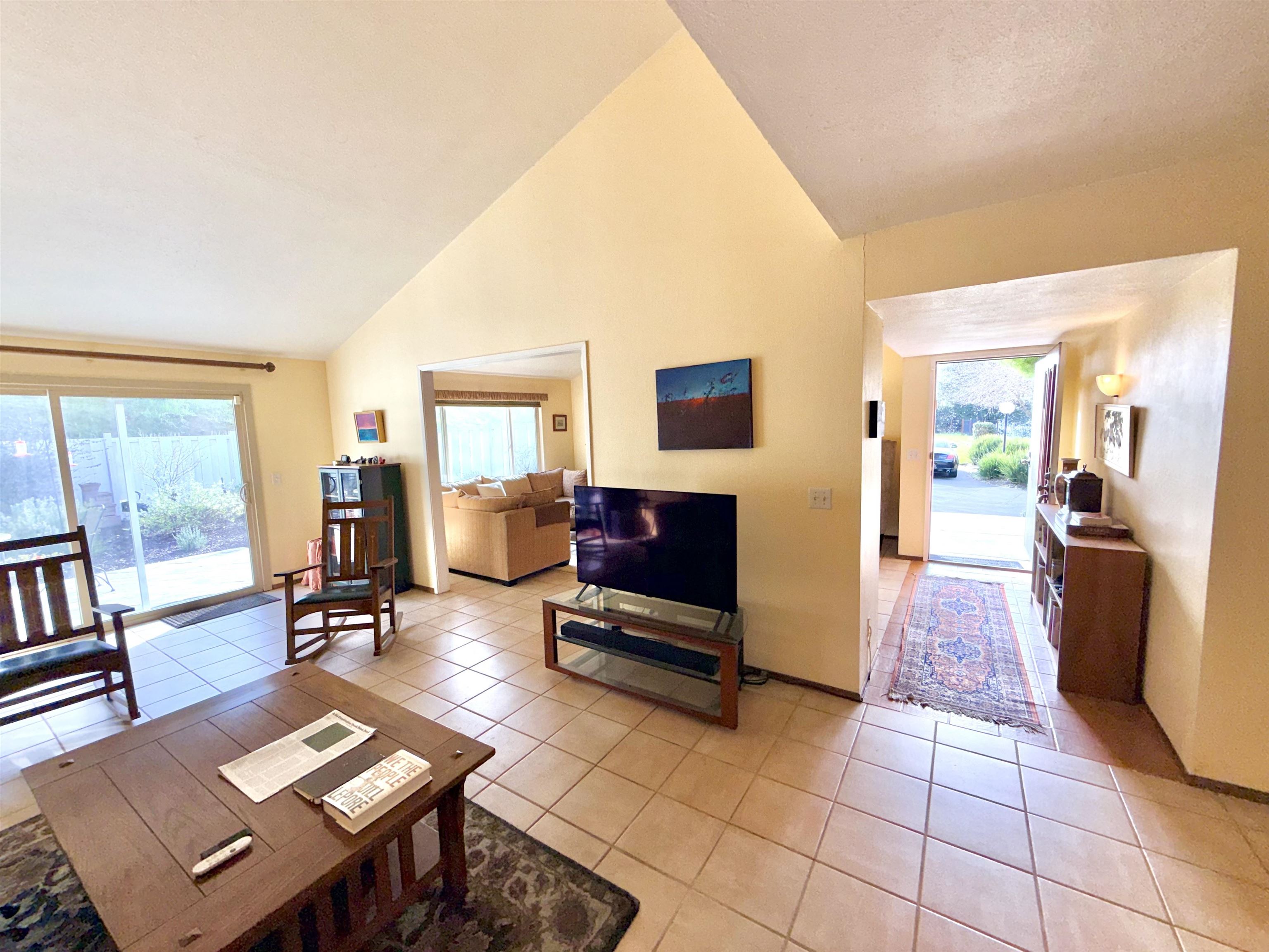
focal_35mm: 14
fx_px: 513
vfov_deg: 85.7
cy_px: 476
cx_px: 634
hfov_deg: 102.1
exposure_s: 1/122
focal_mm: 2.22
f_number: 2.2
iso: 20
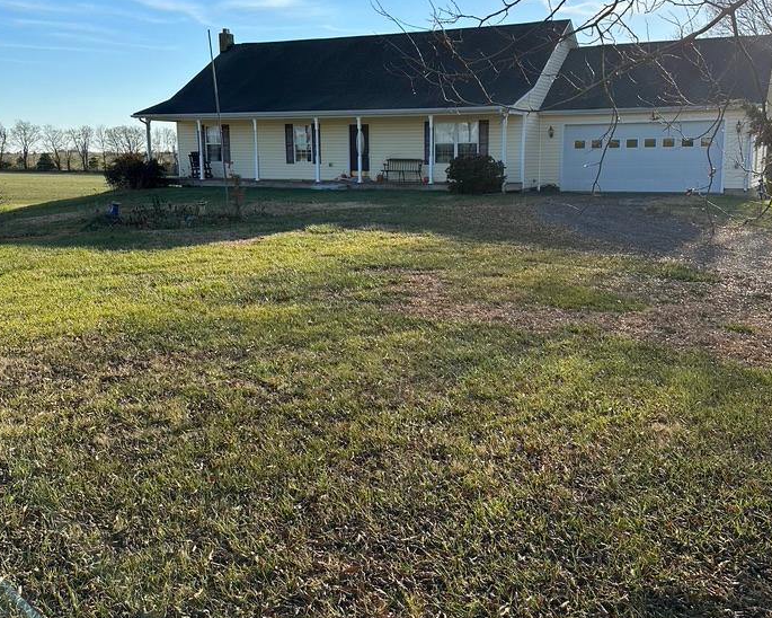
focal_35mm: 35
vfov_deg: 42.2
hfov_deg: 51.5
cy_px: 286
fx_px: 800
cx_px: 419
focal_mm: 6.86
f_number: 1.78
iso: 80
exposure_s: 1/3717
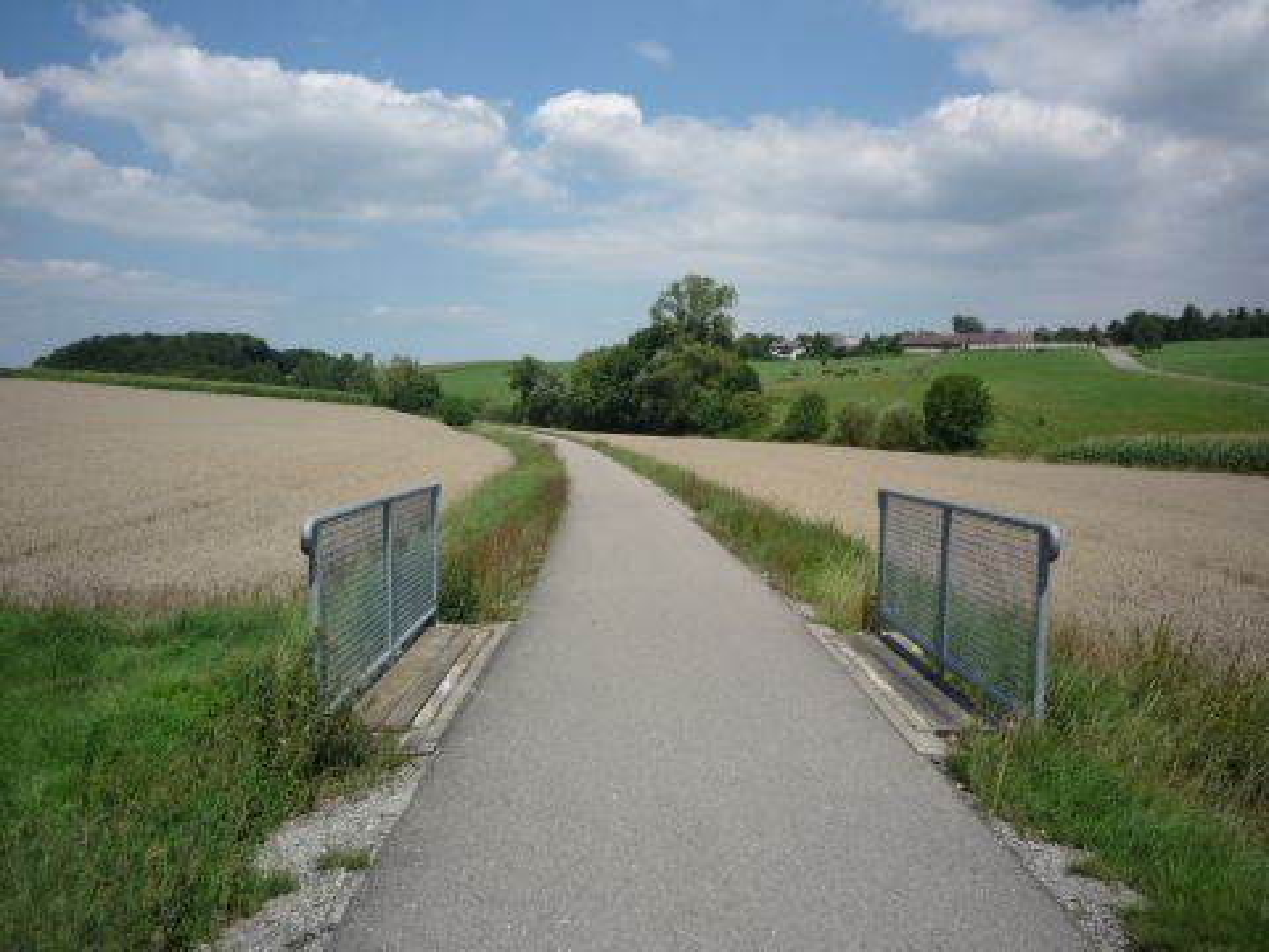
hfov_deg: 56.8
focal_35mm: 32
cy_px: 476
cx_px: 634
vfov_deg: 44.2
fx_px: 1173
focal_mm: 5.2
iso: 100
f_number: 5.6
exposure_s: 1/640
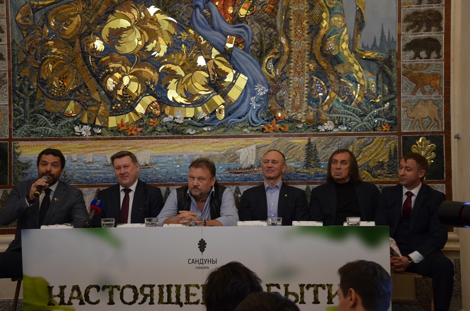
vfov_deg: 21.5
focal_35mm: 63
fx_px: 821
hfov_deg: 32.0
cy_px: 156
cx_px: 235
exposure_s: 1/30
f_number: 4.5
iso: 800
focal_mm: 42
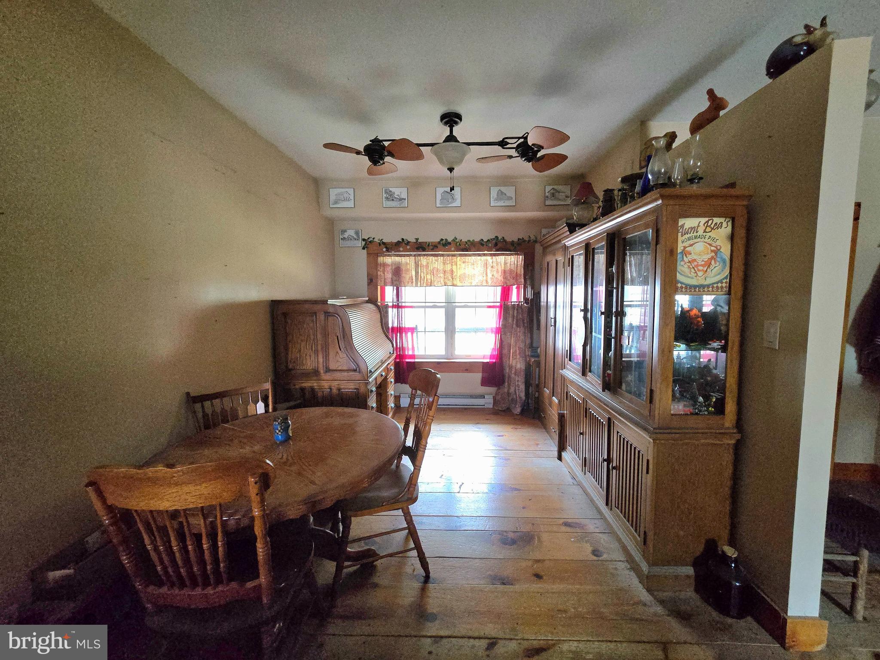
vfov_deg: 89.9
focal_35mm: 13
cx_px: 440
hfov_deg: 106.2
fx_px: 330
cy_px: 330
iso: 1250
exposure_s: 1/30
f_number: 2.2
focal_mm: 2.2
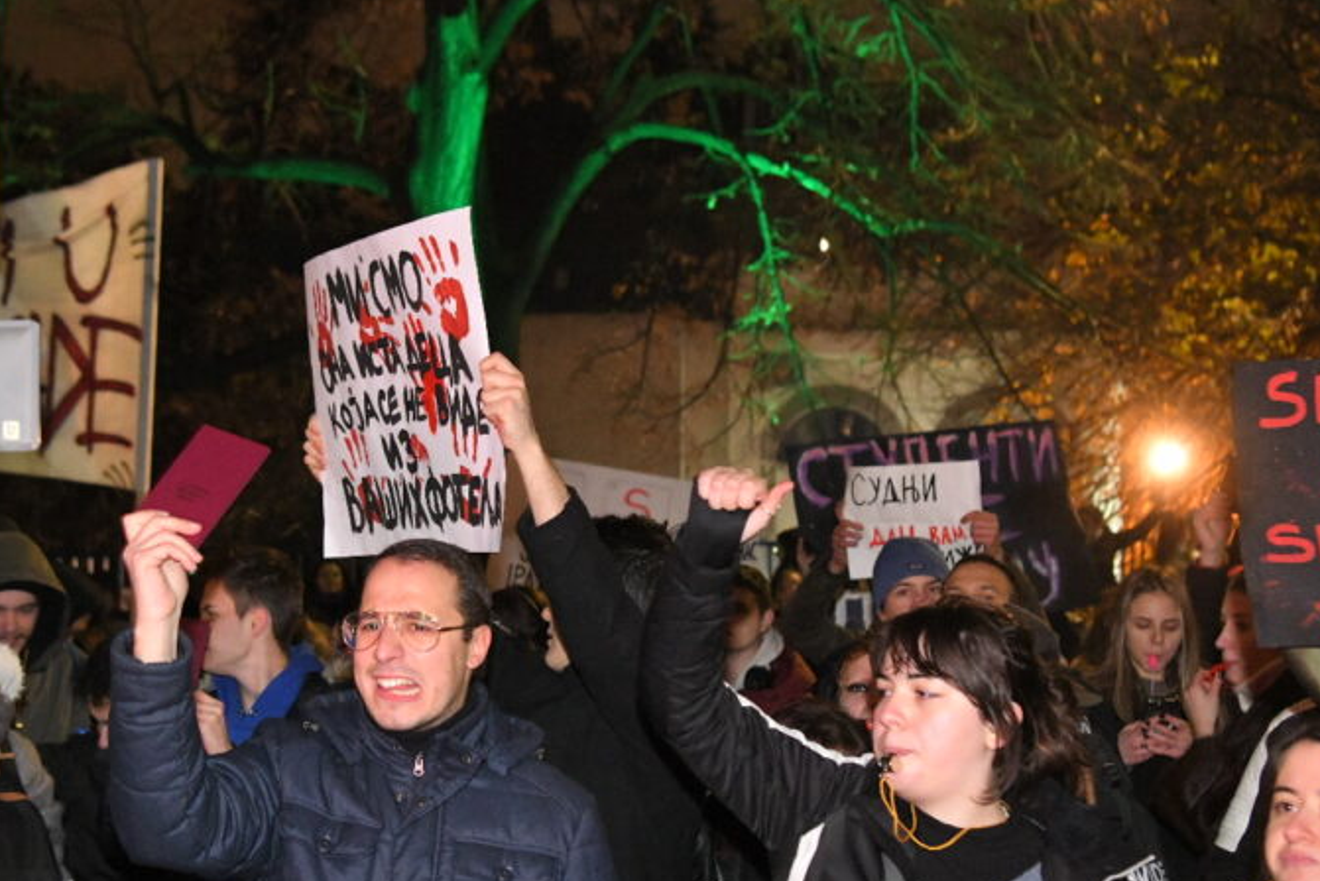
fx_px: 2238
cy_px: 540
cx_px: 551
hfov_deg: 32.8
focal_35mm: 61
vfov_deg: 22.2
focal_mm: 40
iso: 10000
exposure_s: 1/160
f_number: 3.5
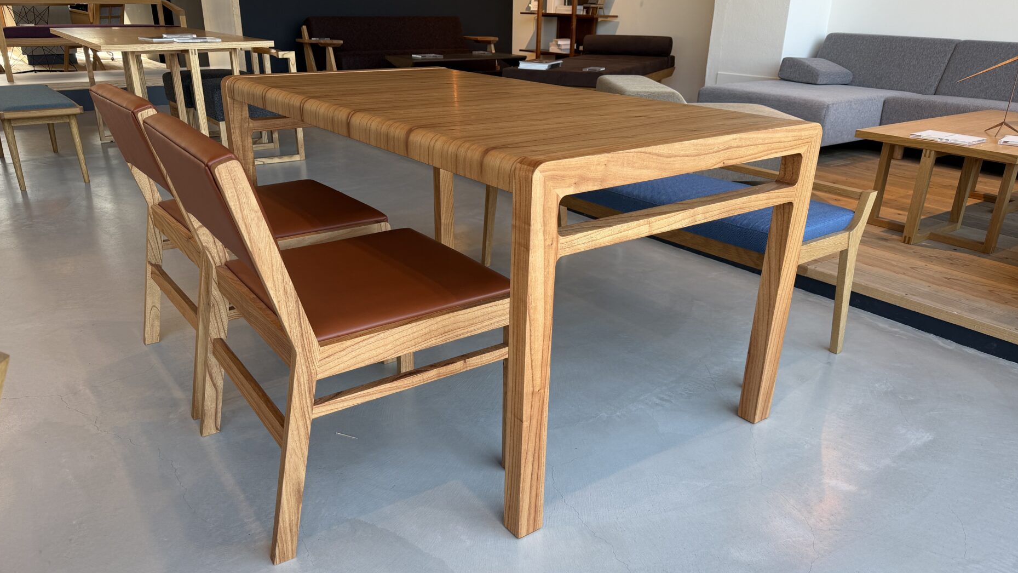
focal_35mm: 27
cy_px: 312
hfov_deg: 69.9
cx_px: 504
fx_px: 729
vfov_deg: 42.9
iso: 64
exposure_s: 1/269
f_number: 1.78
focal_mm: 6.76
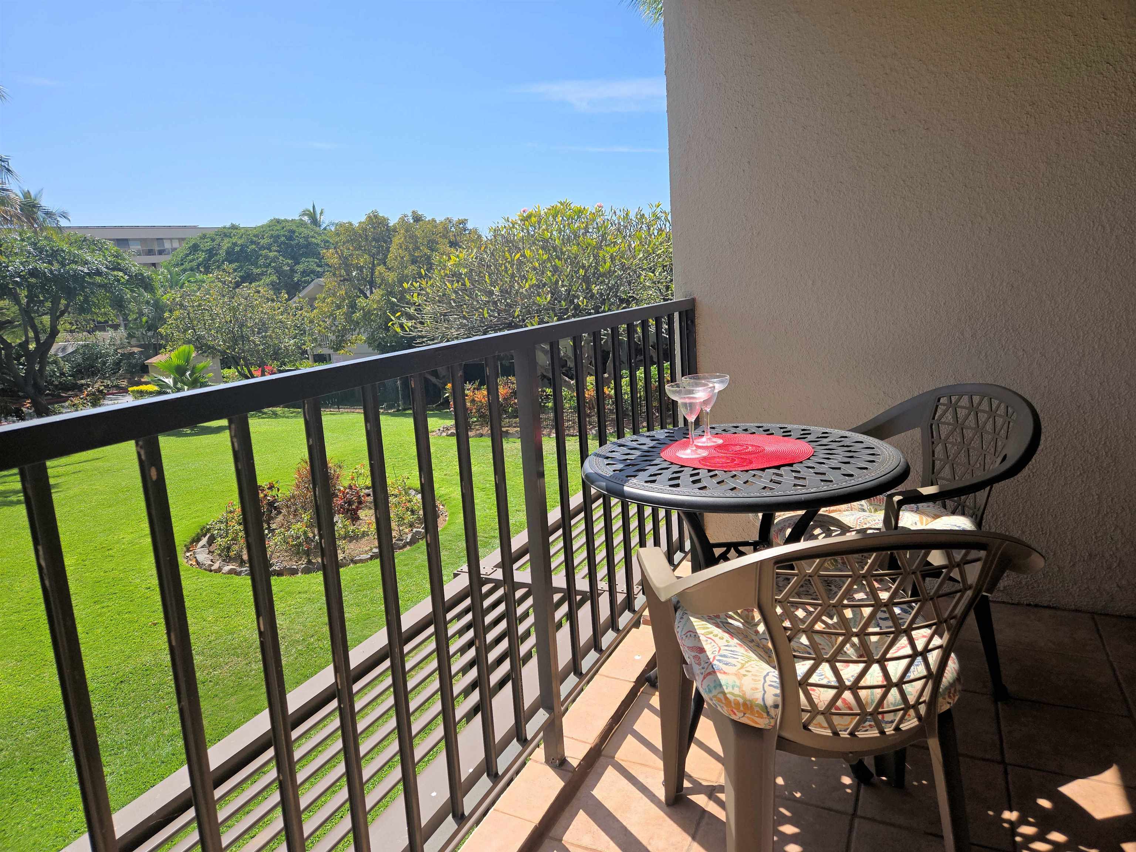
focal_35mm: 23
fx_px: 755
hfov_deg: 73.9
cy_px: 426
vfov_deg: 58.9
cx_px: 568
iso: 25
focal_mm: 5.4
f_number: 1.8
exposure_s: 1/1567
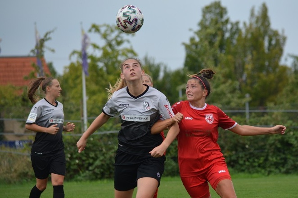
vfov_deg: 5.5
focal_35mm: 248
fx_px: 2048
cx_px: 149
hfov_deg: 8.3
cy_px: 99
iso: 450
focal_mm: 165
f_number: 5
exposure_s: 1/1000
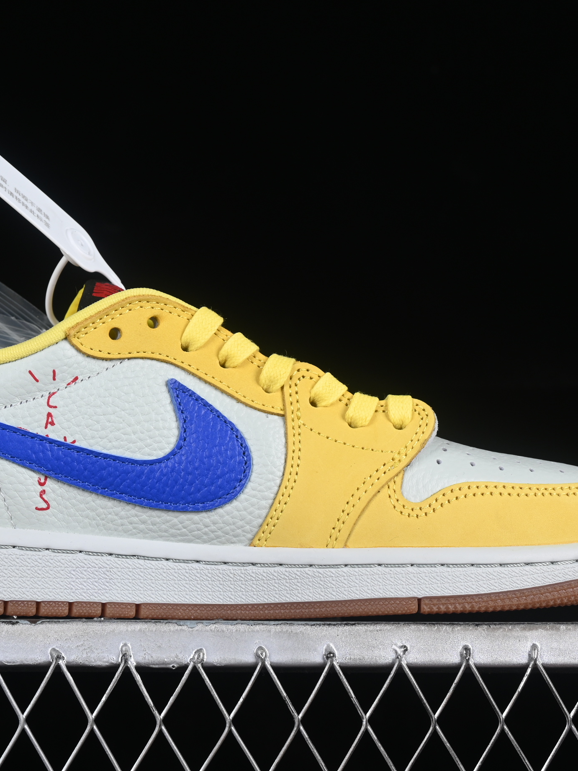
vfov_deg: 18.0
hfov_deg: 13.6
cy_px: 386
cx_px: 200
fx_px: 2427
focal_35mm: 109
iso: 160
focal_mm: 50
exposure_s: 1/80
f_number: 8
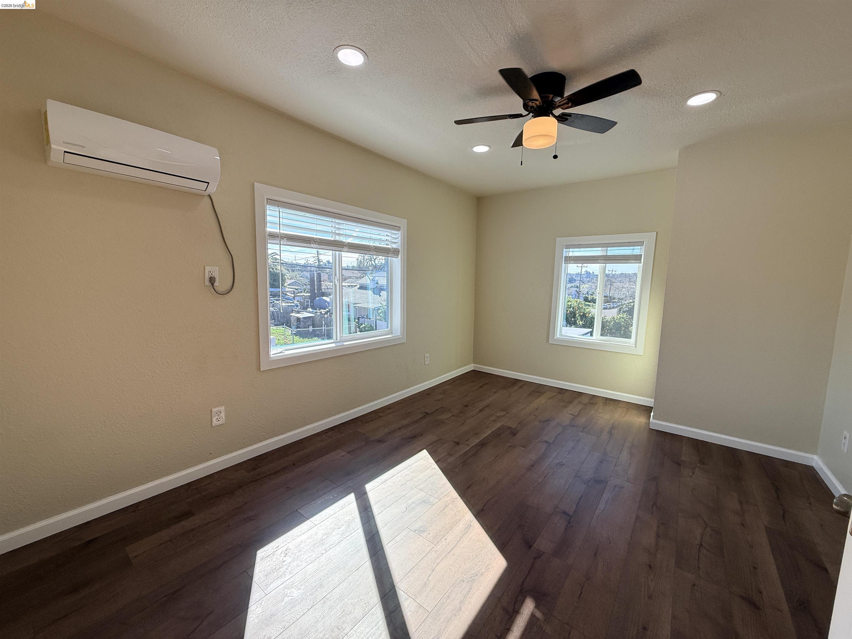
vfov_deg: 85.7
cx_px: 426
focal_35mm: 14
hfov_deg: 102.1
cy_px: 320
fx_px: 345
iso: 64
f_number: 2.2
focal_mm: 2.22
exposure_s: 1/336
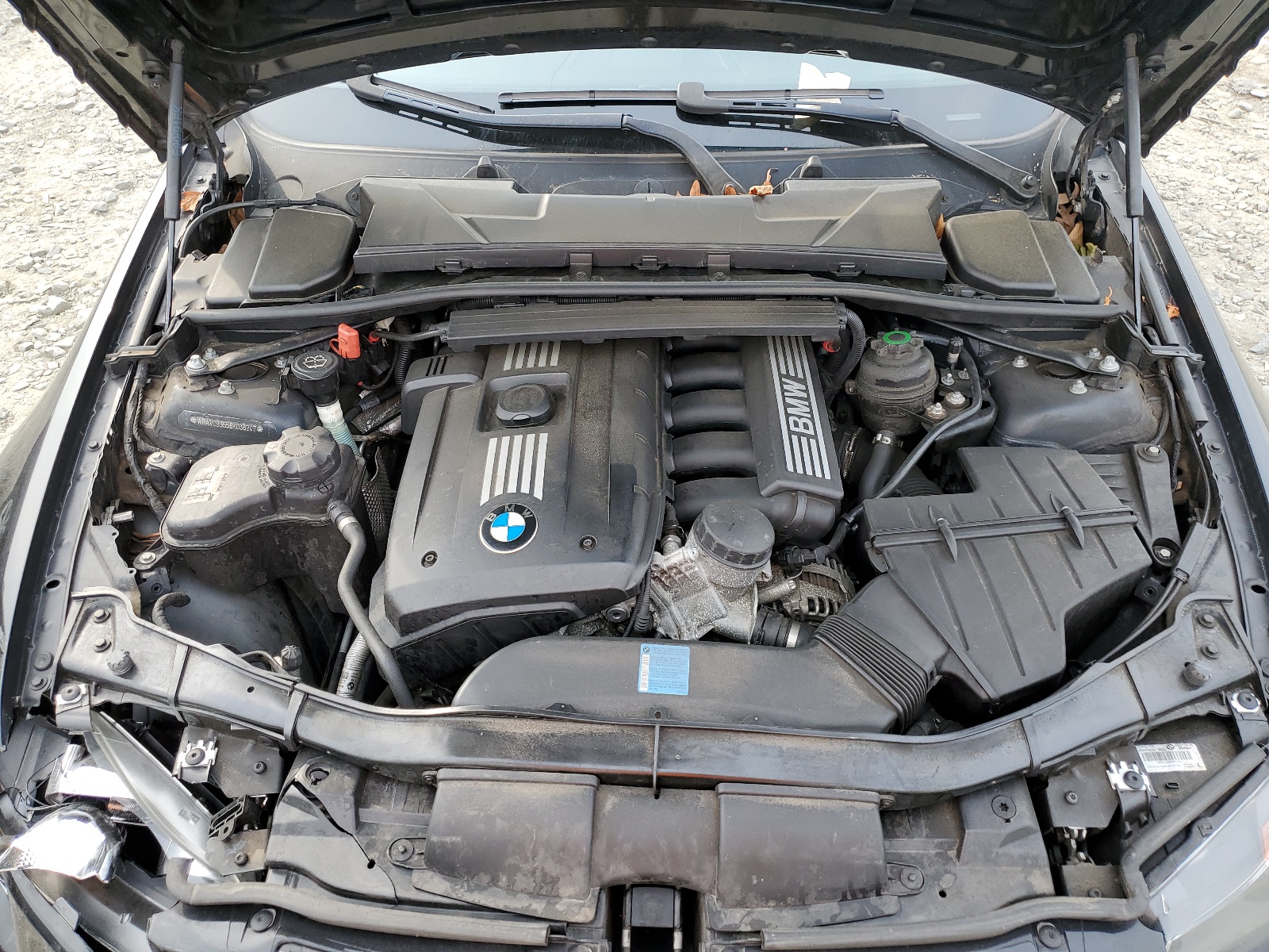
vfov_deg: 53.1
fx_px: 953
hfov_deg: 67.3
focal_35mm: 26
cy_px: 476
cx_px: 634
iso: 50
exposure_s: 1/333
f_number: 1.5
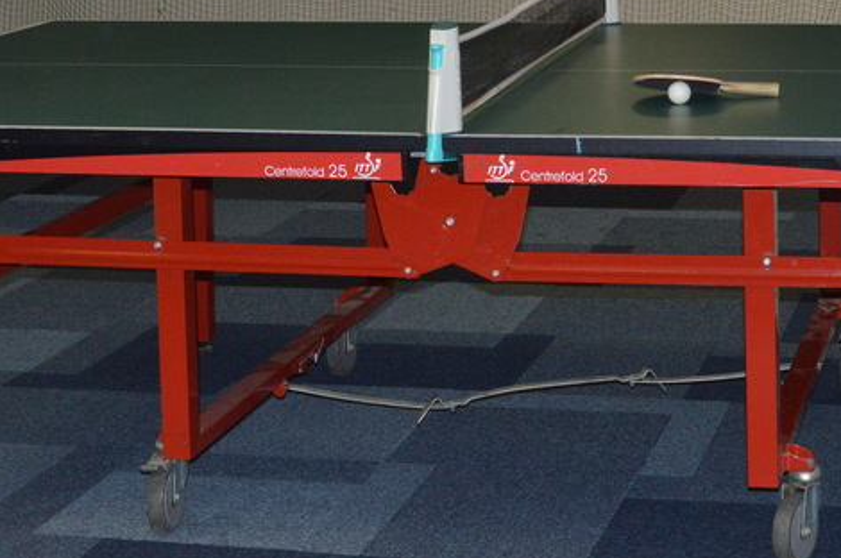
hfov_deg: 22.0
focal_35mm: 92
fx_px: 2146
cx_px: 585
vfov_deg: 14.5
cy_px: -46
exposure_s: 1/60
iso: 800
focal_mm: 24
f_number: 8
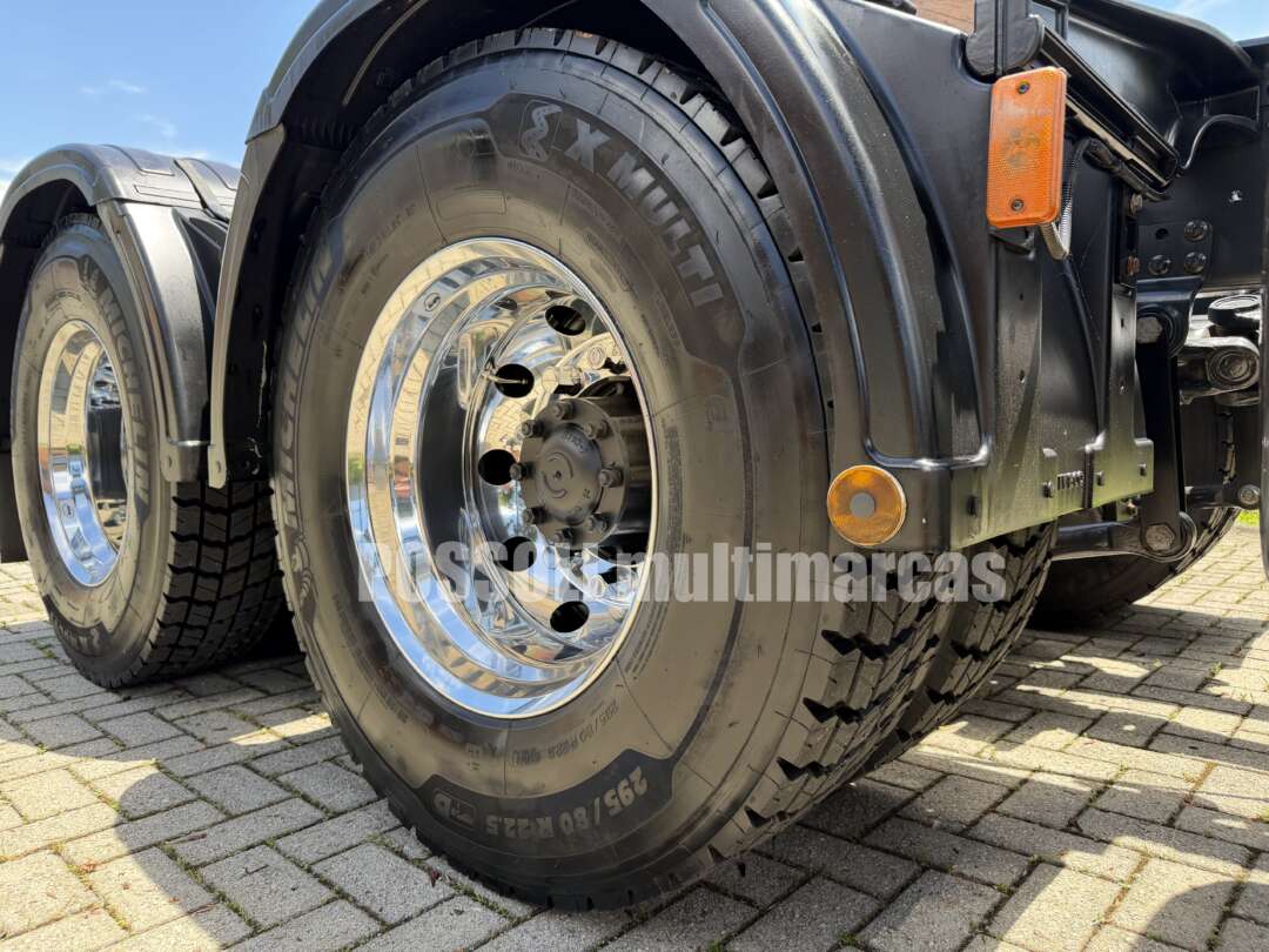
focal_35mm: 24
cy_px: 476
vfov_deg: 56.8
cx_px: 634
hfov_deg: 71.6
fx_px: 880
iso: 100
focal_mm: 6.76
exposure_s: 1/765
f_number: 1.78
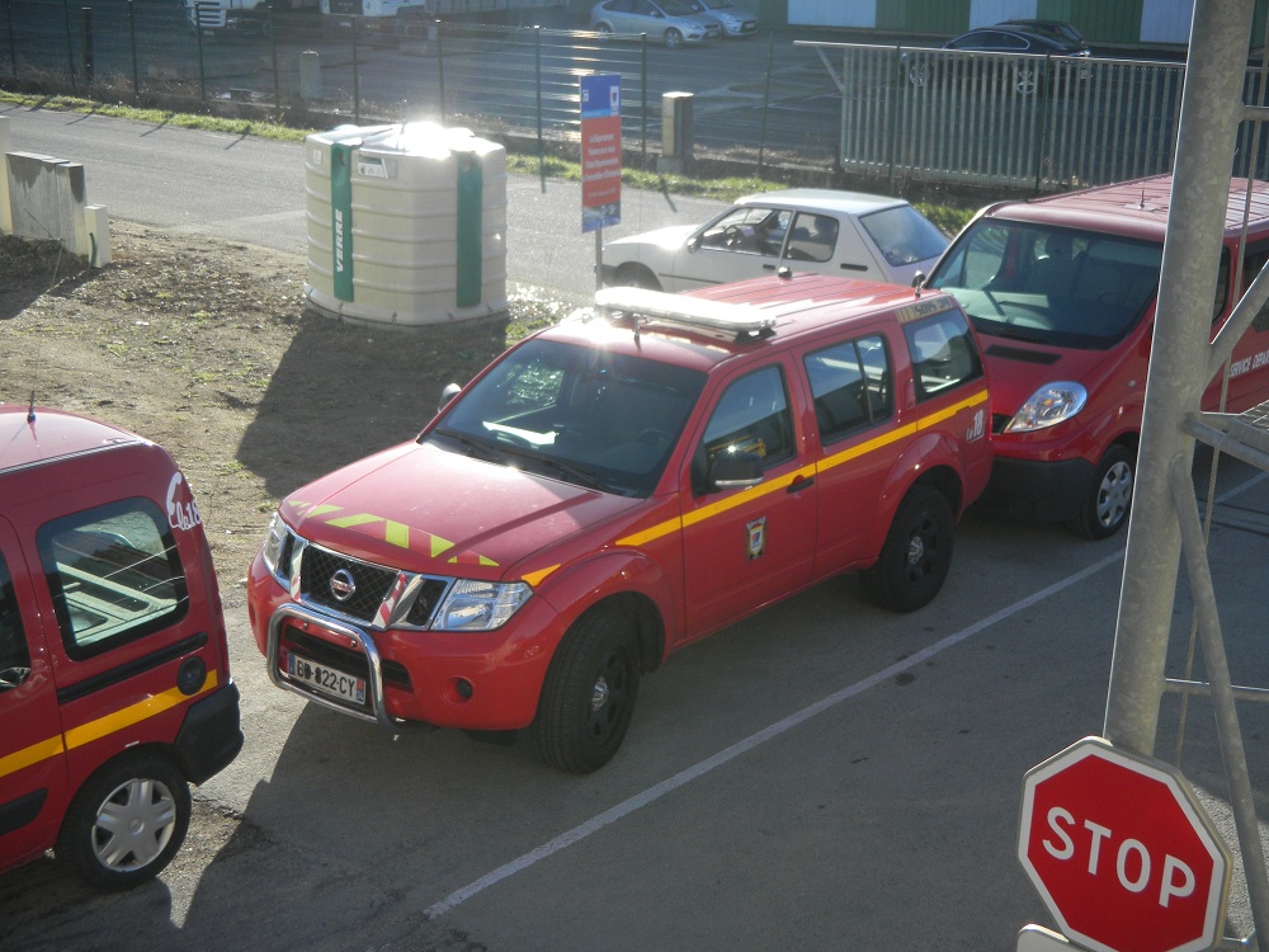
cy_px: 476
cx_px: 634
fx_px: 1686
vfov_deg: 31.5
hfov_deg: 41.2
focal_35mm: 46
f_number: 4.1
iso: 80
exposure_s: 1/340
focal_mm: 8.3
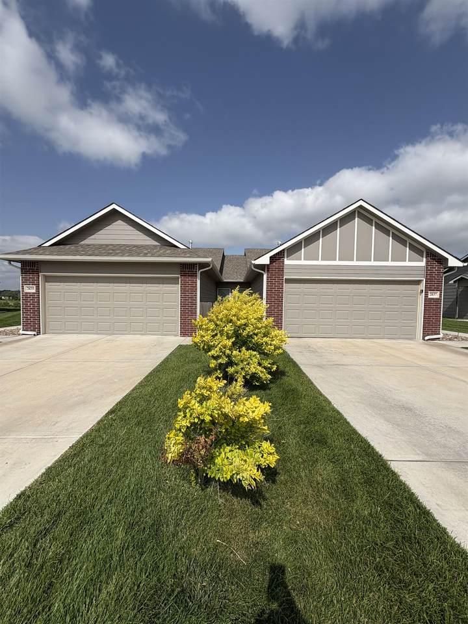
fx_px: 252
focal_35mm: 14
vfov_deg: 102.1
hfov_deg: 85.7
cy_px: 312
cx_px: 234
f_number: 2.2
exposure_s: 1/3906
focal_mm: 2.22
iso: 50
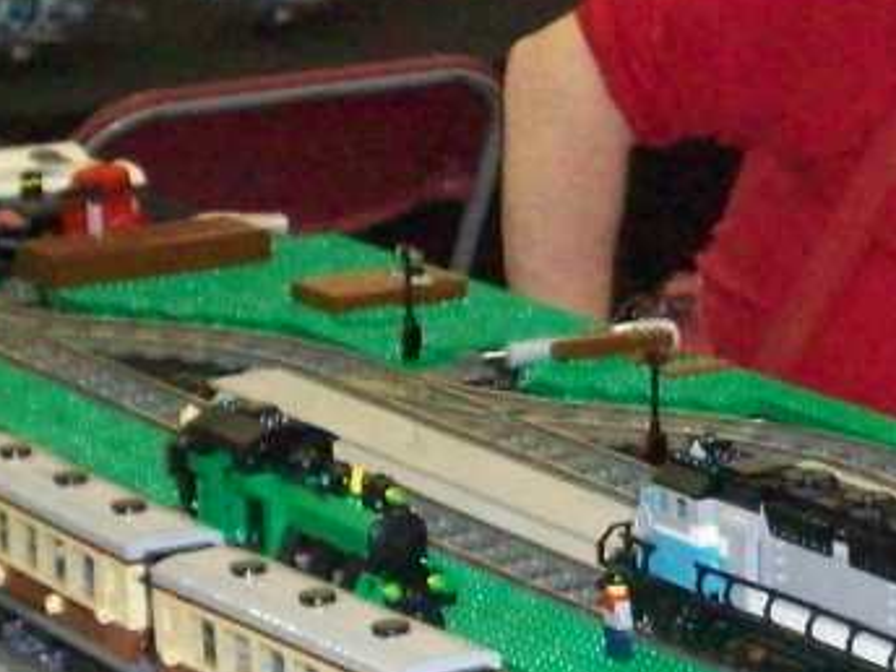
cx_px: 927
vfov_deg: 8.7
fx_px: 4426
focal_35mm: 171
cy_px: 547
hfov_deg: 11.4
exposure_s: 1/71.9
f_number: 3.1
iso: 400
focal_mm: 7.6
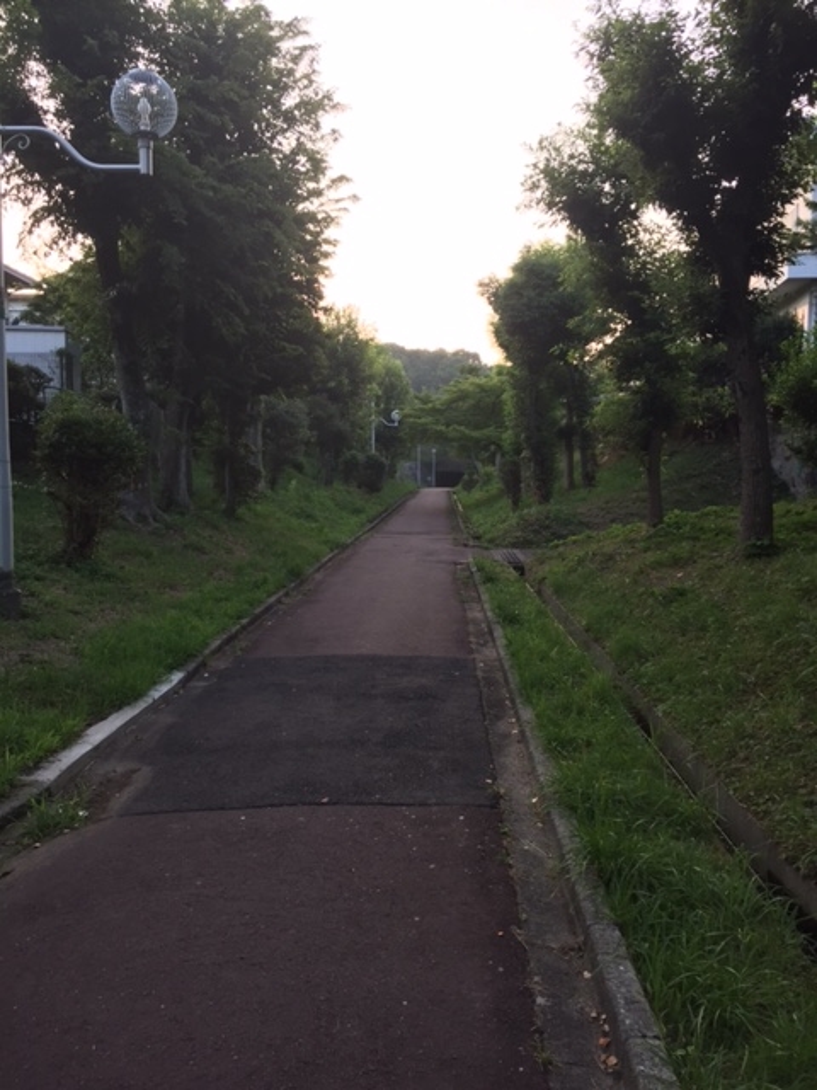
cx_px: 408
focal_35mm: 29
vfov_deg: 61.7
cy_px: 545
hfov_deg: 48.2
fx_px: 913
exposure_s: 1/120
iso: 40
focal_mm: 4.15
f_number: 2.2
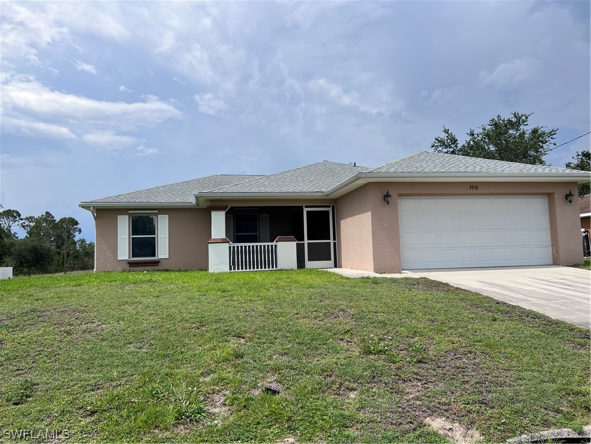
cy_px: 222
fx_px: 444
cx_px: 296
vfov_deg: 53.1
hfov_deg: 67.3
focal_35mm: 26
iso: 50
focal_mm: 5.7
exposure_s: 1/7463
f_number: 1.5
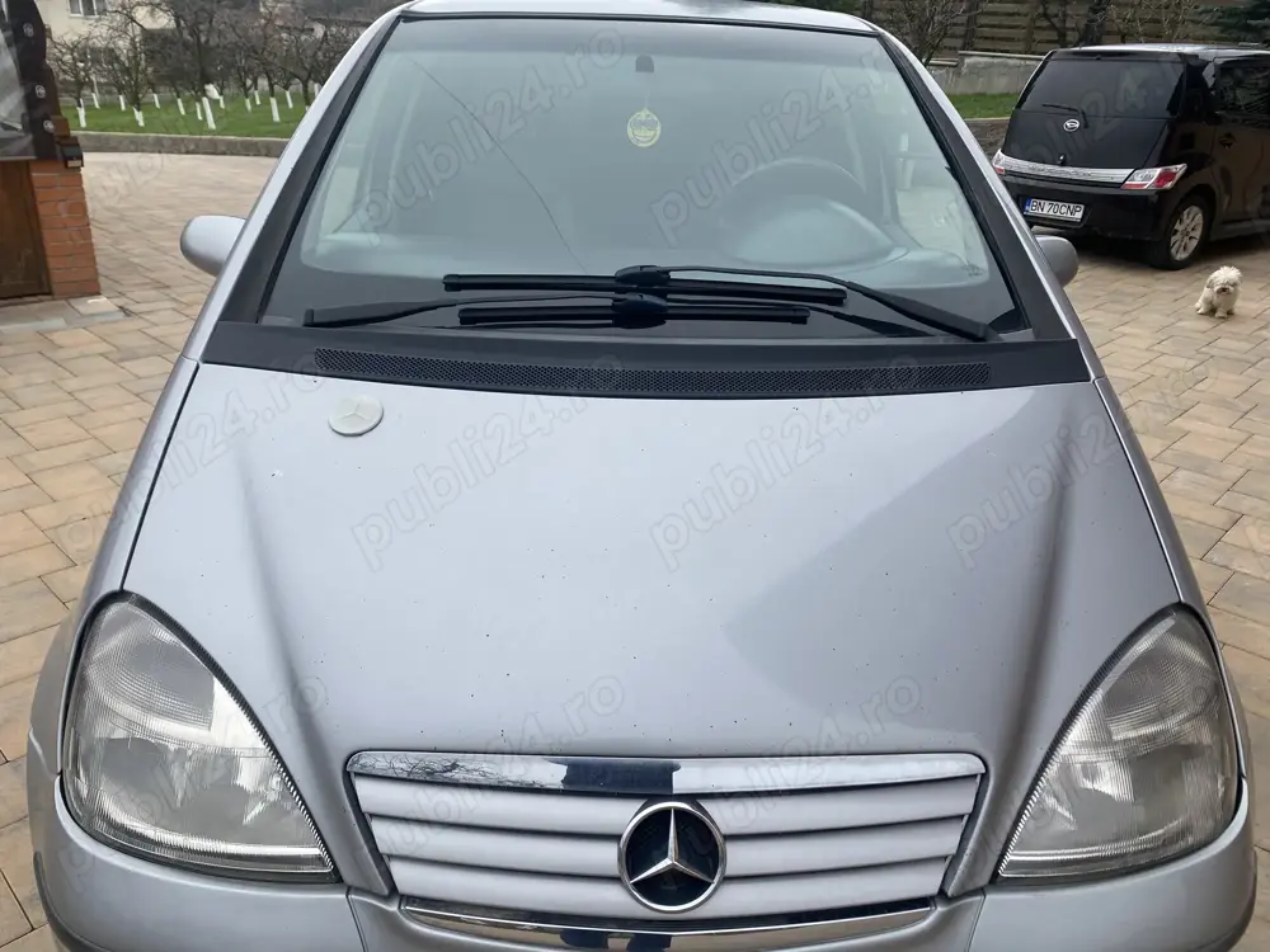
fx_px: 954
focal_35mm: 26
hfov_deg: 67.3
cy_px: 476
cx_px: 635
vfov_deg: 53.1
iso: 32
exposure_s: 1/1447
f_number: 1.8
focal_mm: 4.25
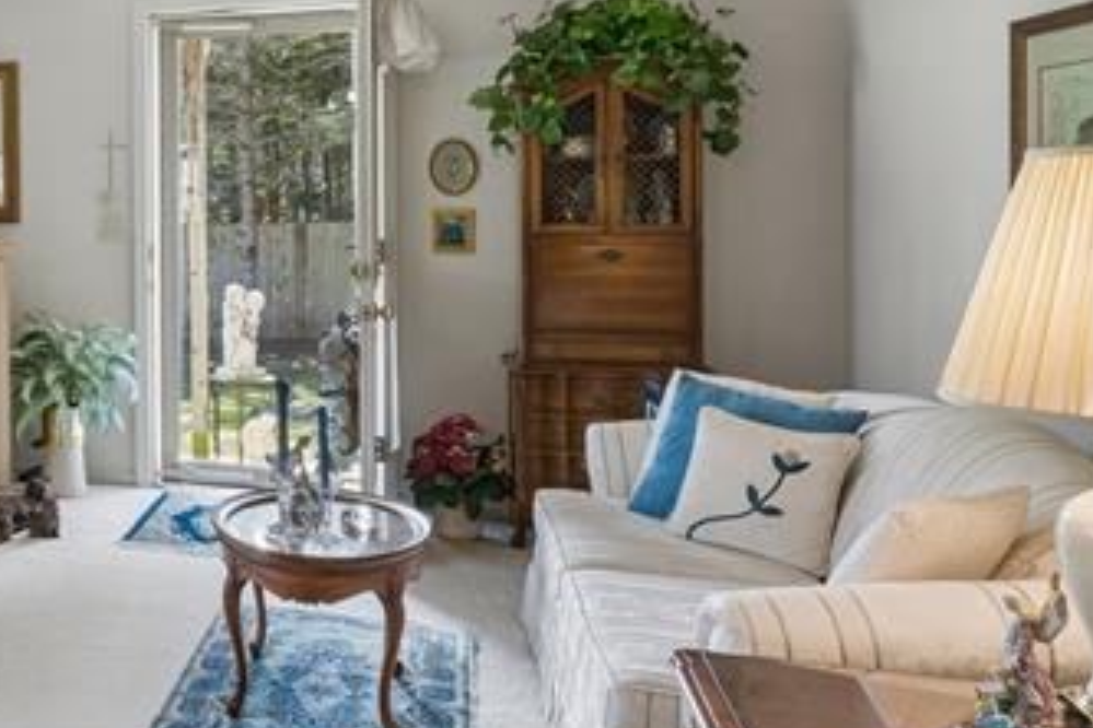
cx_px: -181
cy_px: 213
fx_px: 1305
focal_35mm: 43
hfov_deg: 36.4
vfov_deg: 30.8
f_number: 13
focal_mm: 14
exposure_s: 1/8
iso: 400
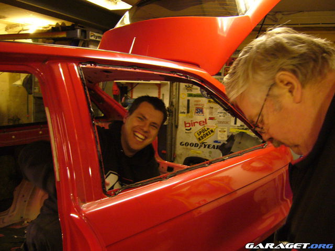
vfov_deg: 40.7
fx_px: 339
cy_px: 126
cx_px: 168
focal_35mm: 35
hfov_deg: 52.6
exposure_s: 1/8
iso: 200
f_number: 2.8
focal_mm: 5.8
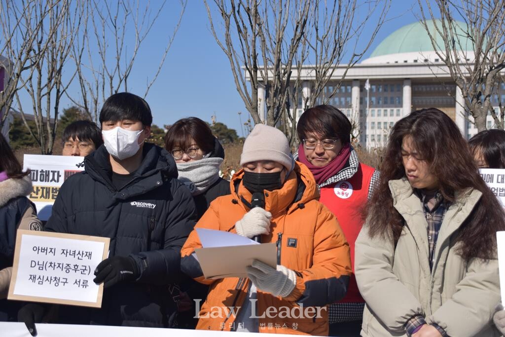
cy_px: 168
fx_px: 800
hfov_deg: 35.0
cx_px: 252
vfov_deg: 23.8
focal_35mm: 57
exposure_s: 1/1250
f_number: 4.5
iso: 100
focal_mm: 38
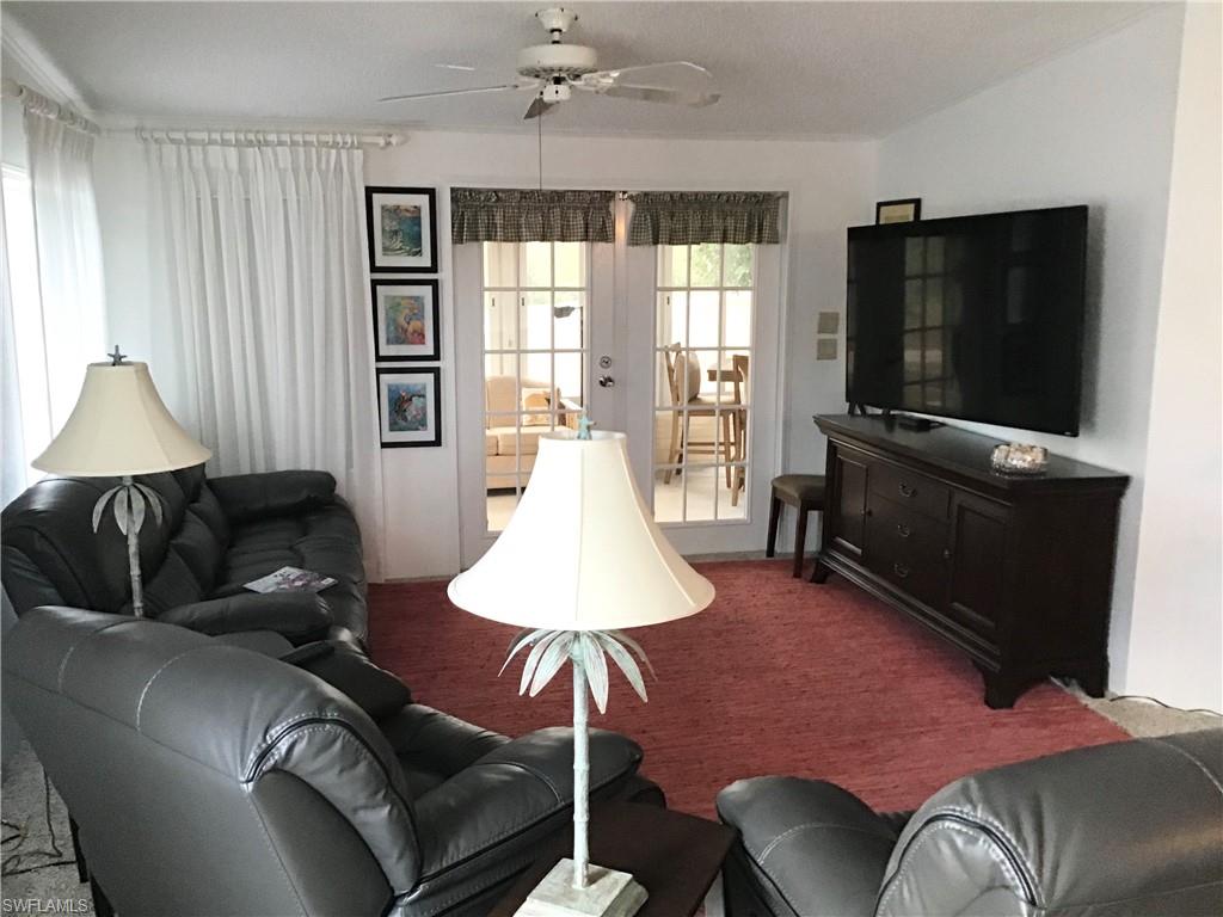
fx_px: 1095
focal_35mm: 31
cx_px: 612
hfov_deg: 58.4
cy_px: 458
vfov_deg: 45.4
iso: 125
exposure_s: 1/30
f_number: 2.4
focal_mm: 3.3
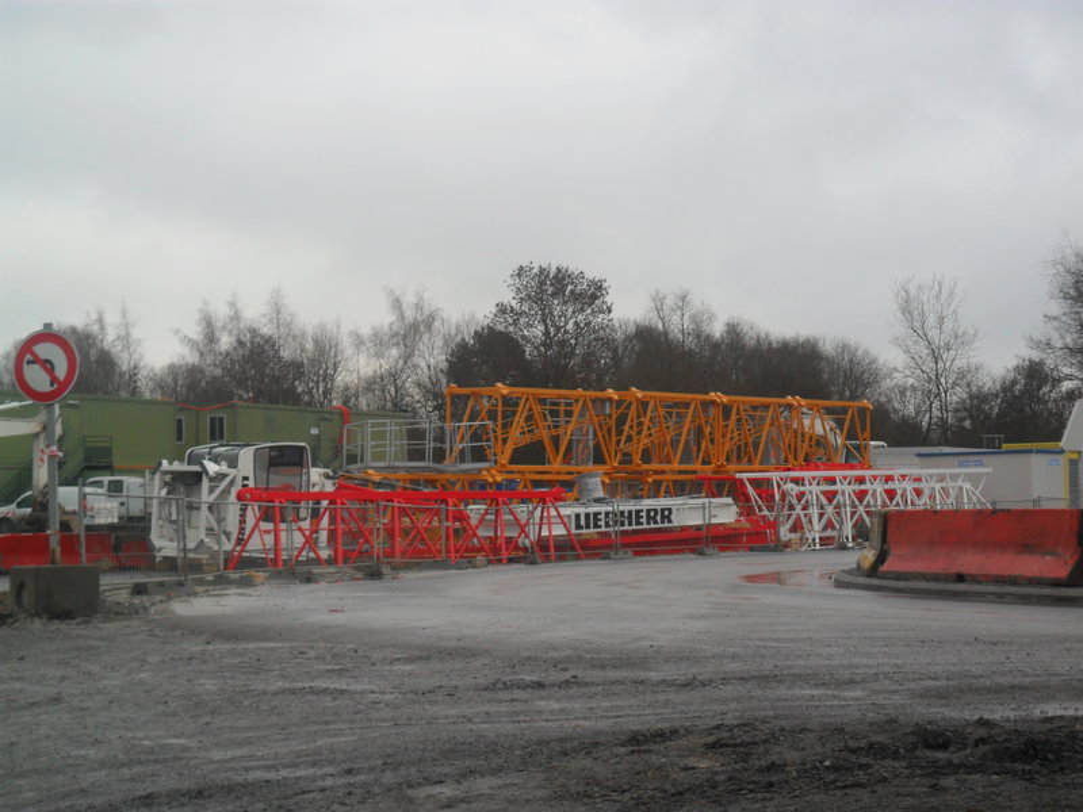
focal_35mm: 75
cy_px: 406
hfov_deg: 26.0
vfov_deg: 19.6
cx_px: 542
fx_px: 2346
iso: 80
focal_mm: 13.5
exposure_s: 1/125
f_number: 4.6
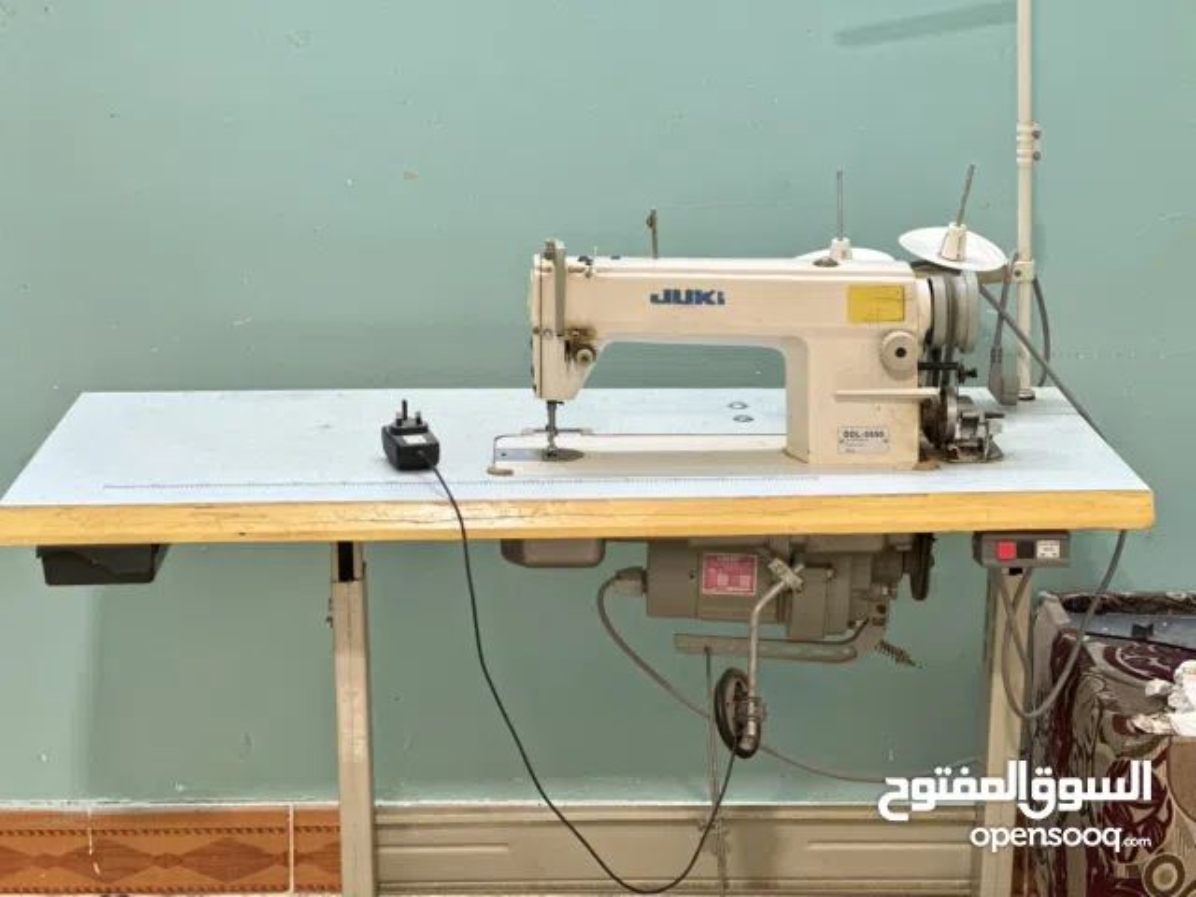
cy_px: 448
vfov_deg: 19.1
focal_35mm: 77
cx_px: 598
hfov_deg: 25.3
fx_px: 2660
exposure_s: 1/25
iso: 320
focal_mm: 9
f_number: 2.8
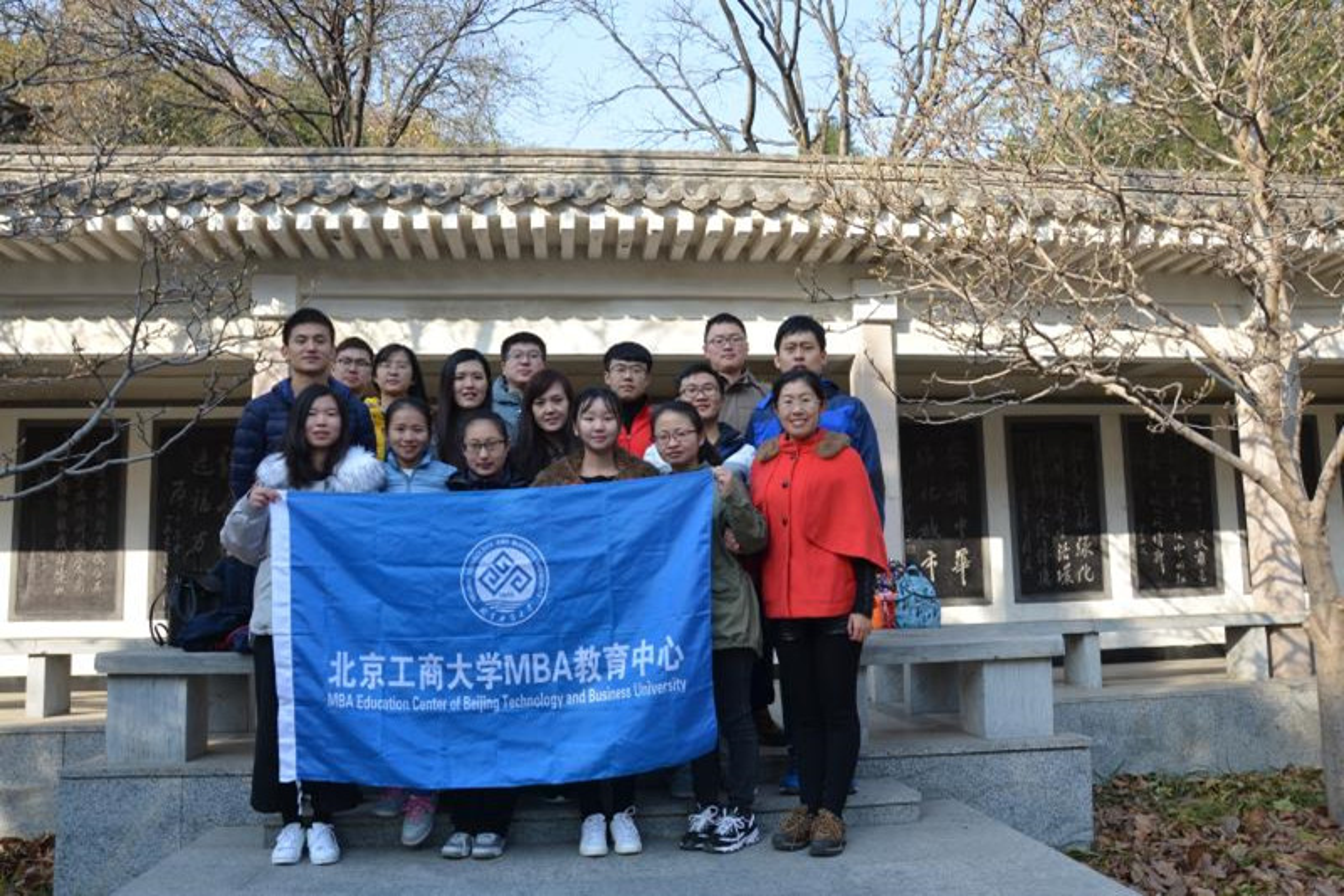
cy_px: 448
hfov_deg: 67.4
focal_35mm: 27
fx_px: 1008
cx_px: 672
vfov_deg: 47.9
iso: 200
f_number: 7.1
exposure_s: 1/200
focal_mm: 18
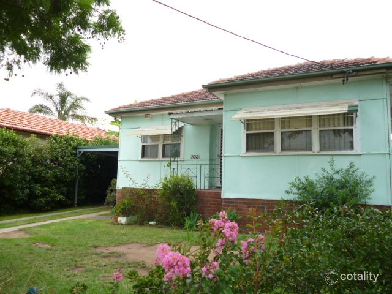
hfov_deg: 63.4
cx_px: 196
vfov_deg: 49.7
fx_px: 317
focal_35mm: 28
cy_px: 147
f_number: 3.1
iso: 100
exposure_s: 1/250
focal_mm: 5
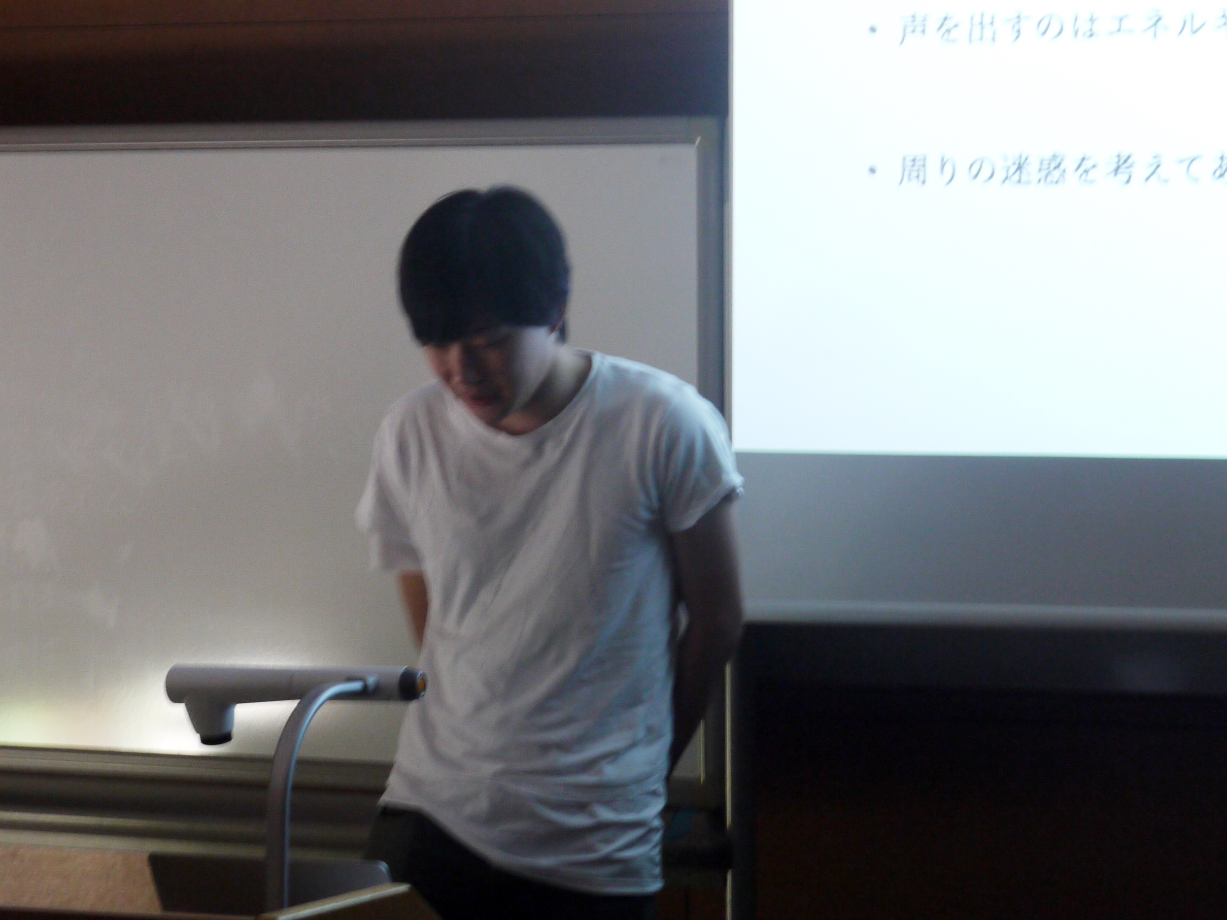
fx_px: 3190
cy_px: 460
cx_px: 614
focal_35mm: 90
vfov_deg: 16.4
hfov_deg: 21.8
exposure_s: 1/25
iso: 400
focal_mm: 45
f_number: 5.6
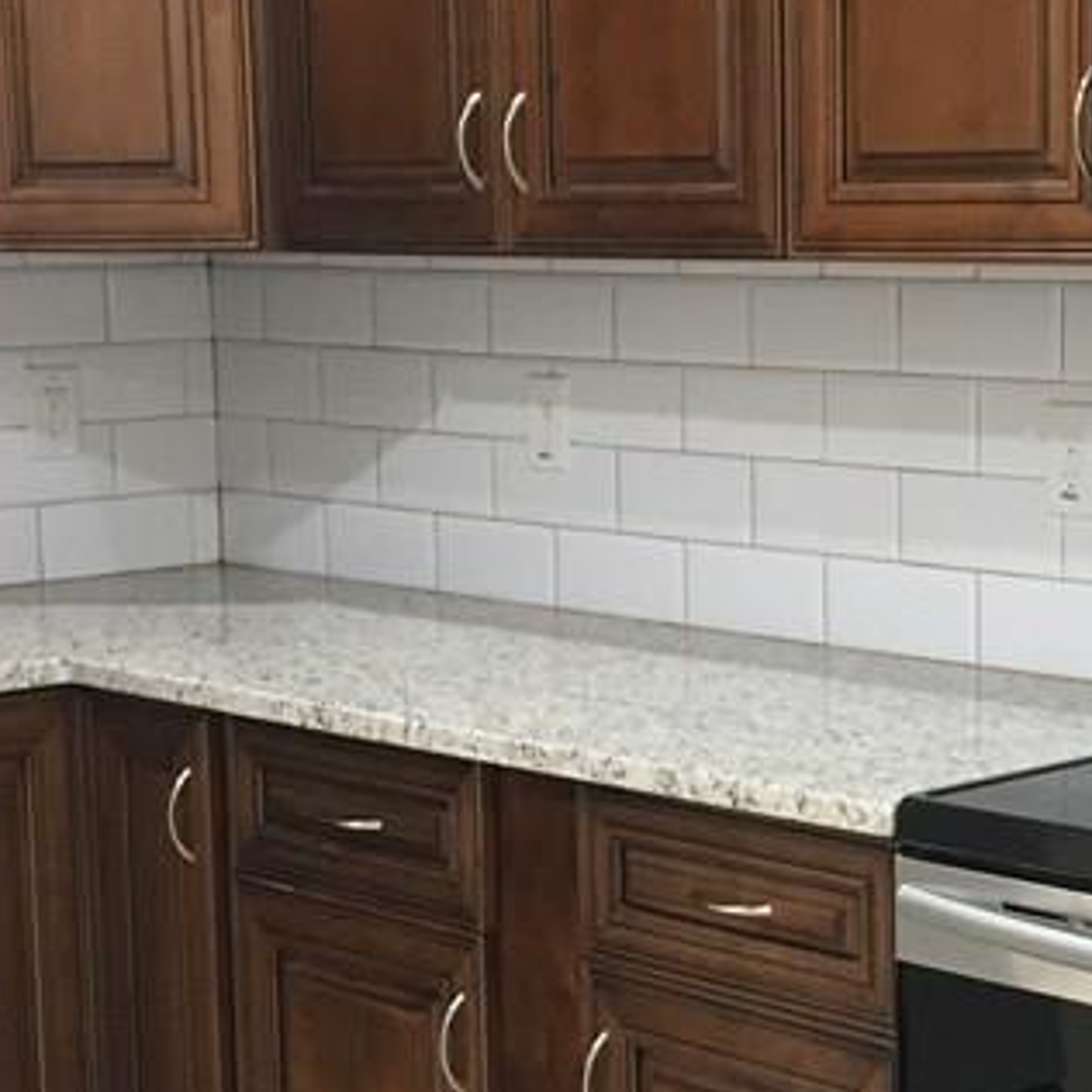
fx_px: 2962
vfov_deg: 20.8
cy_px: 674
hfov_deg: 20.6
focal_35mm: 83
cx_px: 902
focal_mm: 4.15
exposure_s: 1/30
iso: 125
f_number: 2.2
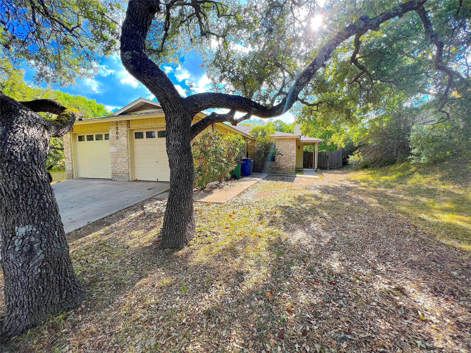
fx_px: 177
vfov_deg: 89.9
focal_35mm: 13
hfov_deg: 106.2
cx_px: 236
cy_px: 176
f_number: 1.8
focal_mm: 1.57
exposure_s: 1/511
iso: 32
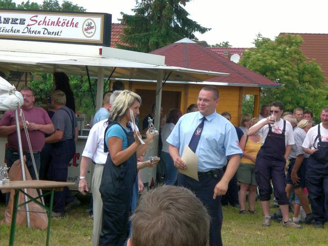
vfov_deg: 13.0
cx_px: 164
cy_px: 123
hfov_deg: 17.3
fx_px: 1080
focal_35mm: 114
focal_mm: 18.9
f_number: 5.9
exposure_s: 1/320
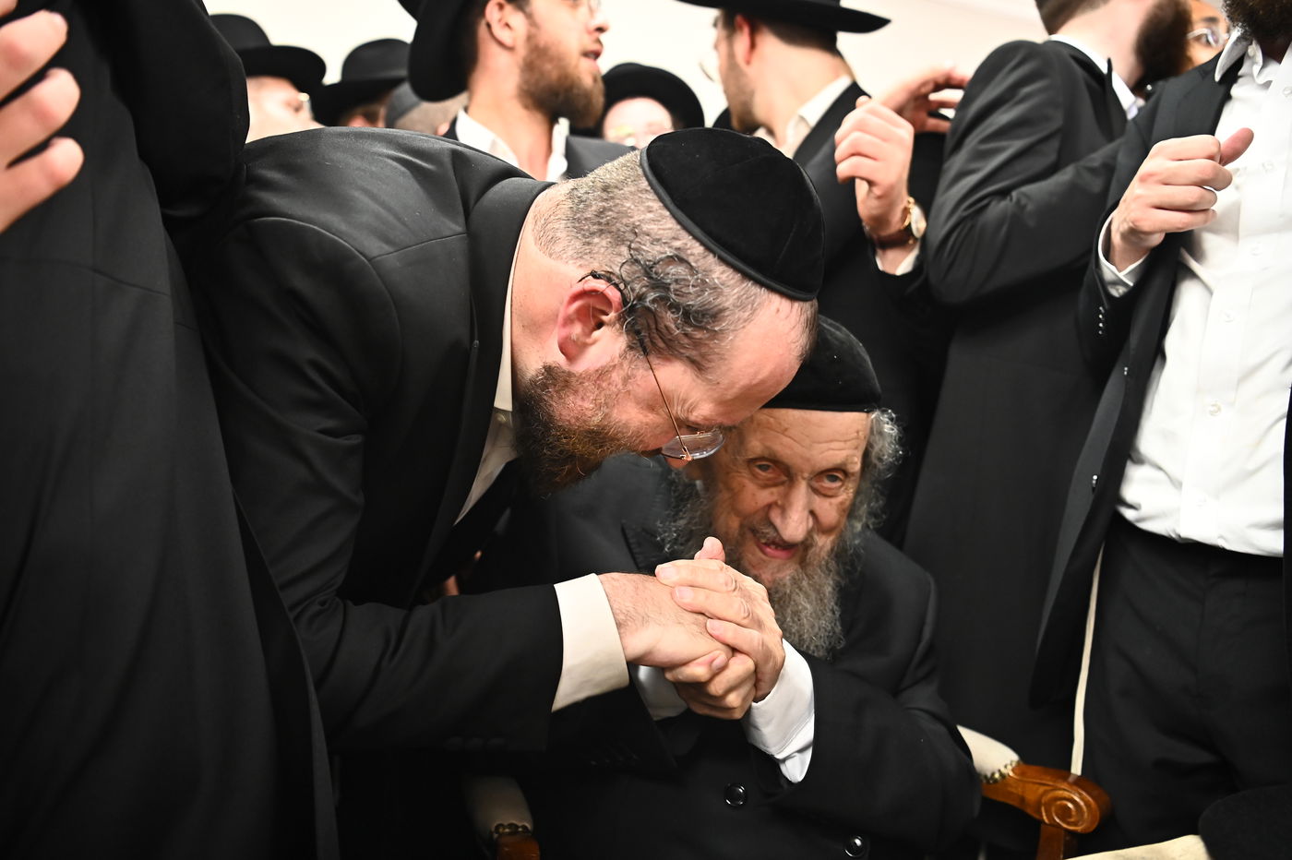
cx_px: 646
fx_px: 1076
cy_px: 430
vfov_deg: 43.6
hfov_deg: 62.0
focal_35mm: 30
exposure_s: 1/200
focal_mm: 30
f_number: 3.2
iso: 3200
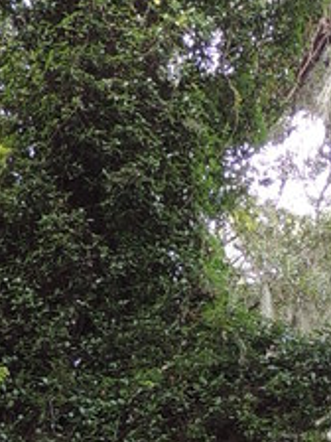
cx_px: 325
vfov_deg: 14.0
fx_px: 1747
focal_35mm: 137
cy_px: 515
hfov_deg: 10.7
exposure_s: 1/50
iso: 100
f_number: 3
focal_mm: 4.3
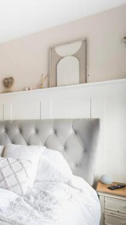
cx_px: -13
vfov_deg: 65.9
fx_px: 172
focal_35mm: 29
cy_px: 123
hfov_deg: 34.5
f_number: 9
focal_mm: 16
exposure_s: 1/5
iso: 250
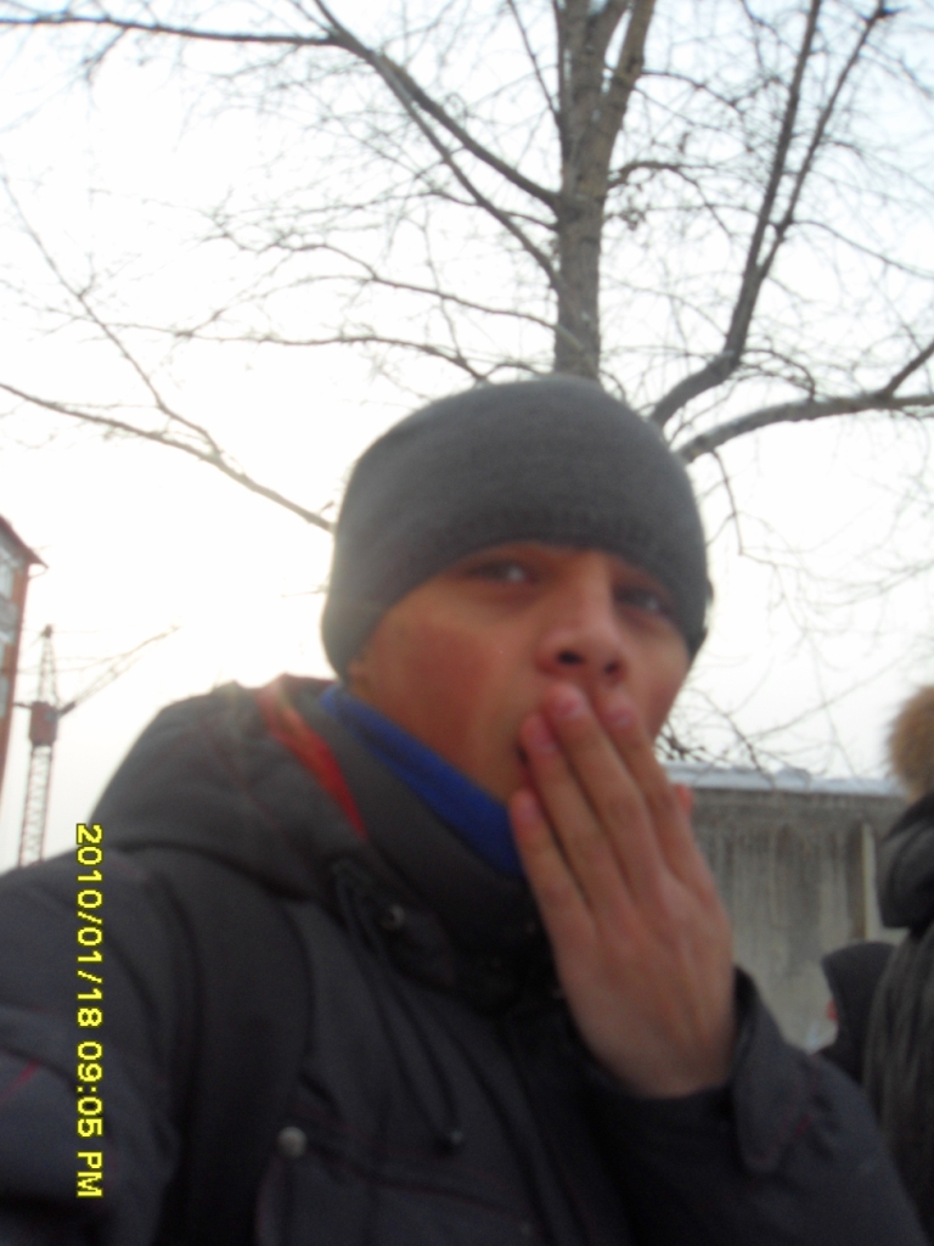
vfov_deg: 52.6
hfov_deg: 40.7
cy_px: 623
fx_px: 1259
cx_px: 467
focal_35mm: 35
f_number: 3.5
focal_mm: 6.3
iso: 80
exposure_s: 1/350
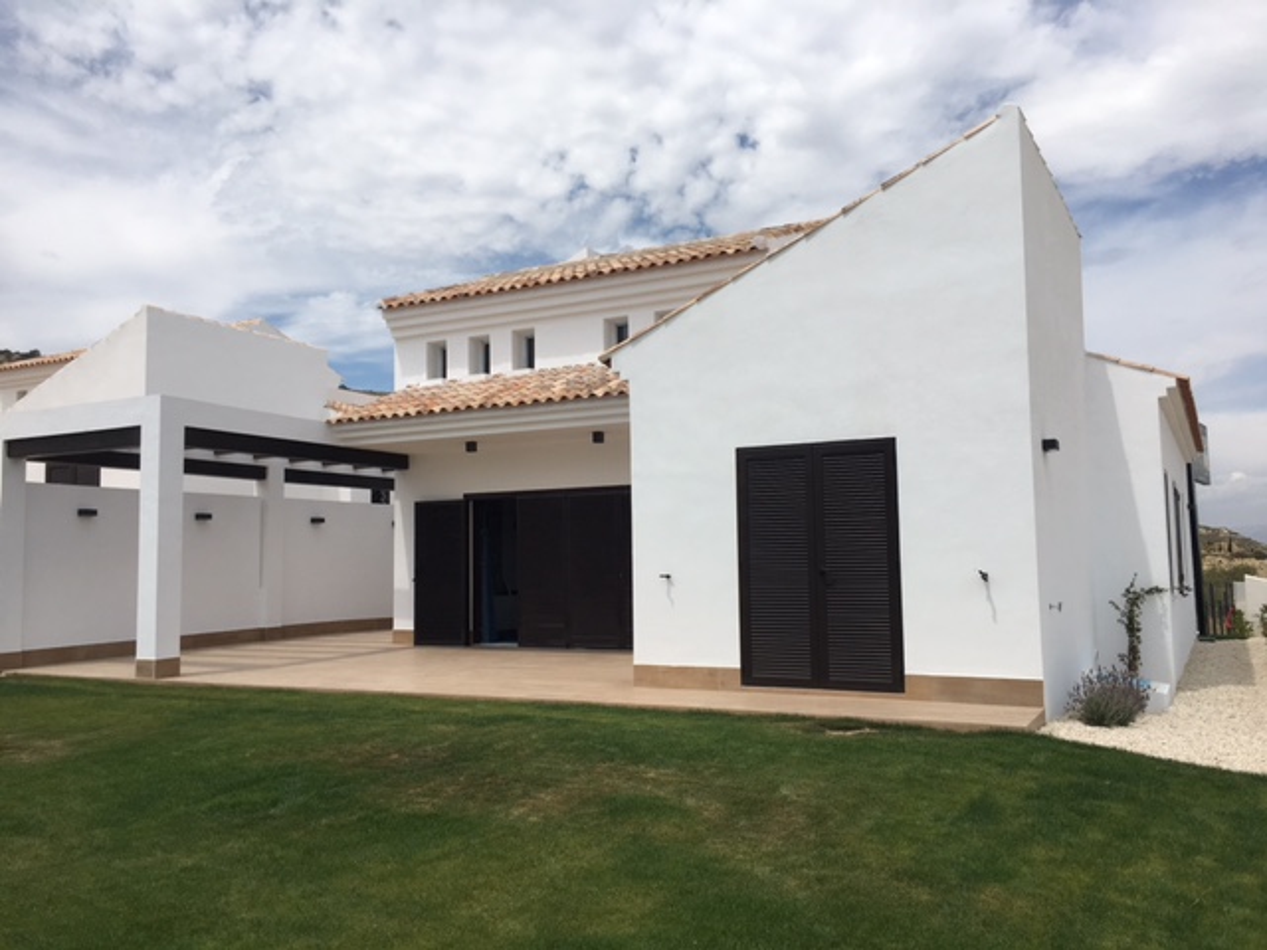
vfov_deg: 48.2
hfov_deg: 61.7
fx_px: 1061
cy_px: 475
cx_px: 634
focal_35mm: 29
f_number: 2.2
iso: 25
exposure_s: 1/3077
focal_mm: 4.15
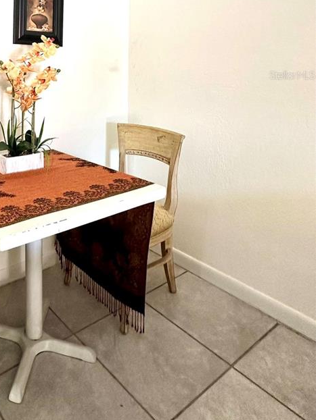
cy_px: 75
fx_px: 328
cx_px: 13
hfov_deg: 45.0
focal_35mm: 27
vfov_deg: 59.4
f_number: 2.2
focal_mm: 2.22
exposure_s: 1/60
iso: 160
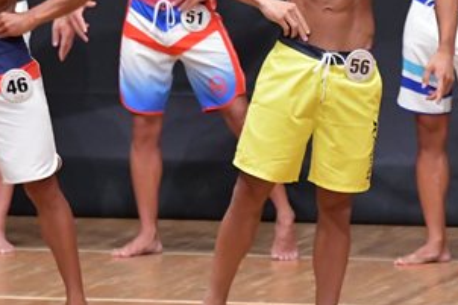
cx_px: 362
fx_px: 7336
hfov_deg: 3.6
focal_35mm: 577
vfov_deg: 2.4
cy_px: 82
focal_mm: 150
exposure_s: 1/400
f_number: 5.6
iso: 6400
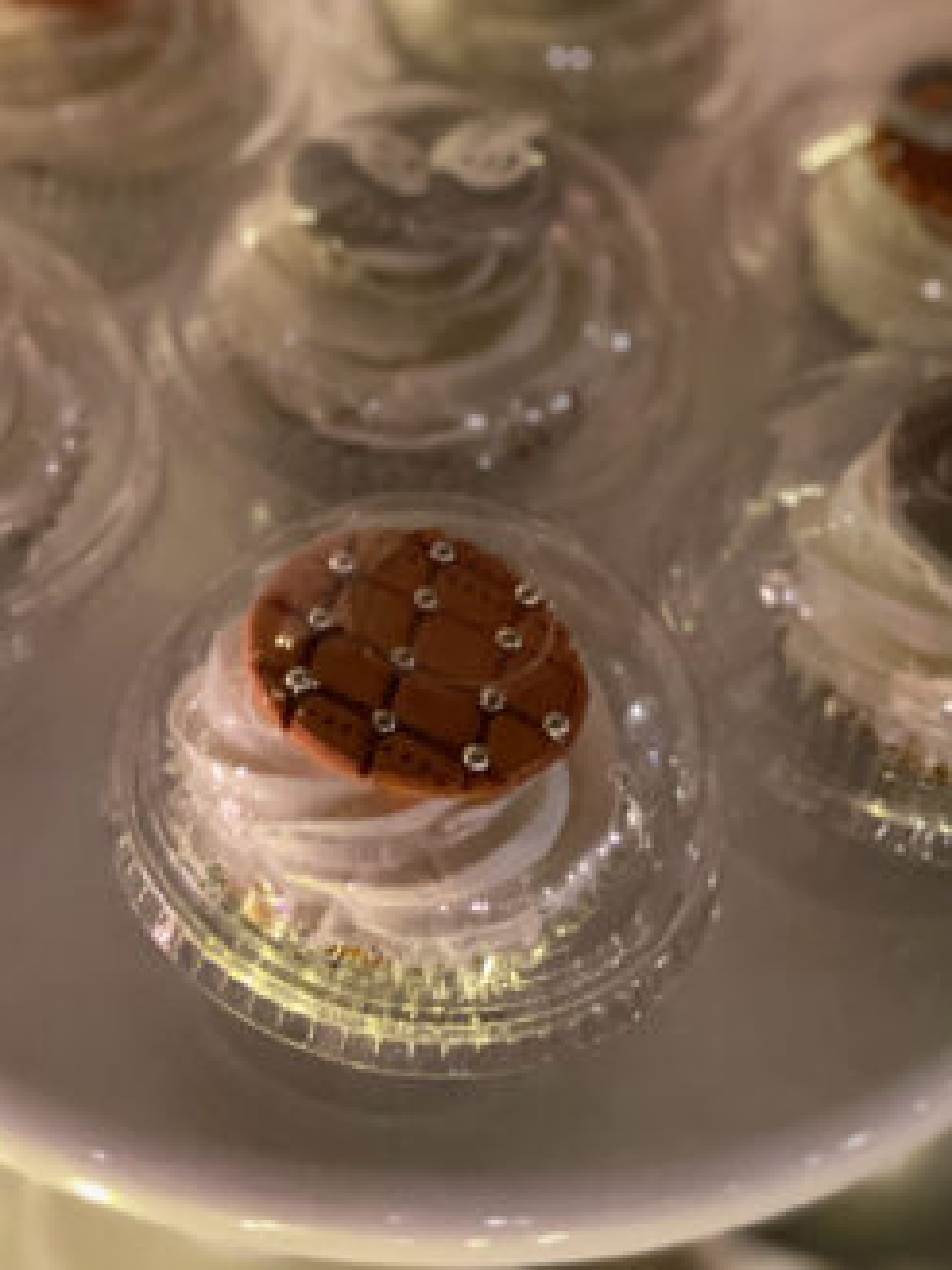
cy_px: 494
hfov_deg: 18.4
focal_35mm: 80
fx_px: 2934
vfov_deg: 24.4
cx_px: 373
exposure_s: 1/14
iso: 400
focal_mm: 6
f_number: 2
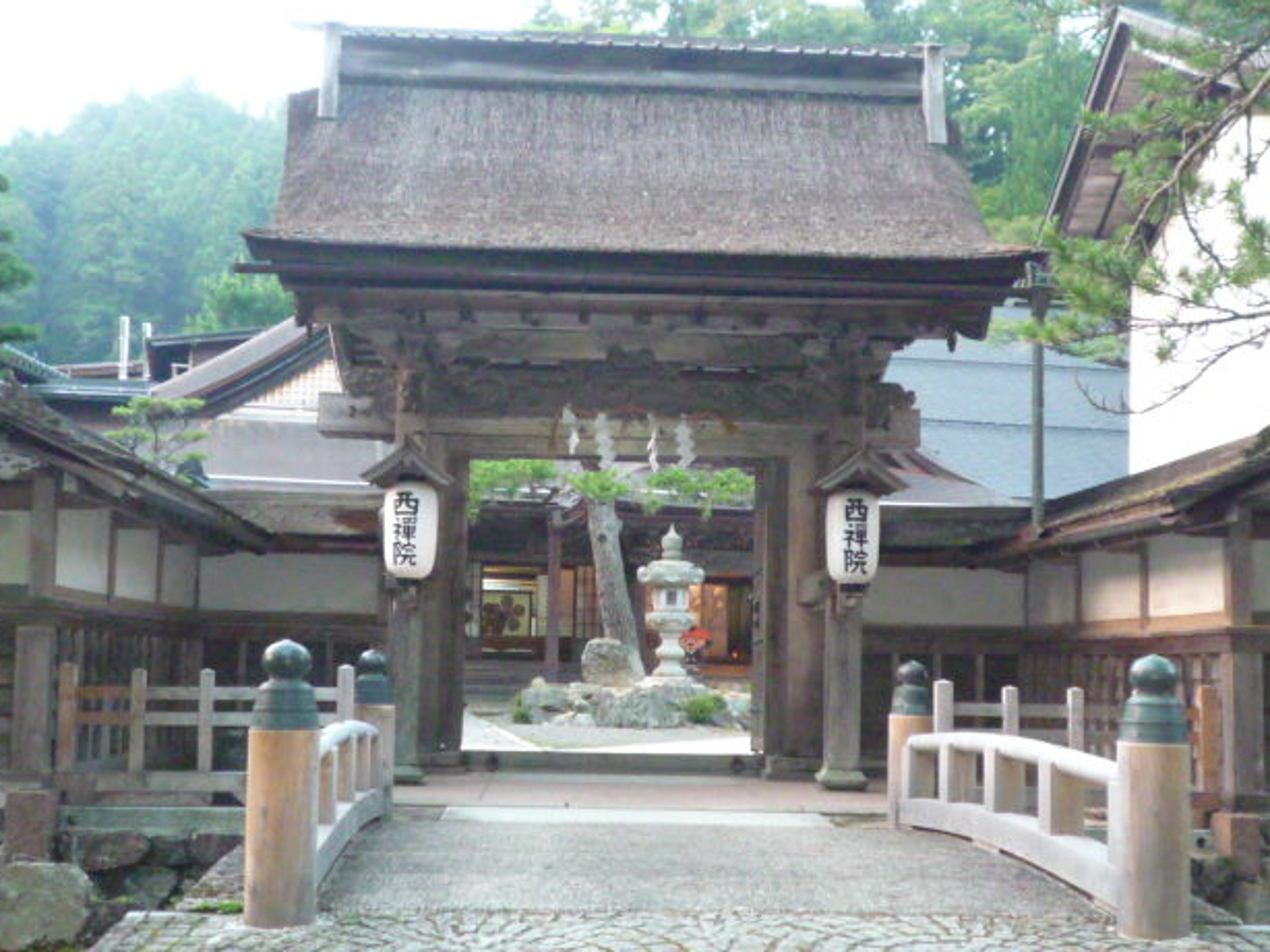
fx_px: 1797
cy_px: 472
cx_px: 614
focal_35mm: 49
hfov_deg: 38.9
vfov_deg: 29.7
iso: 640
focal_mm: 4.7
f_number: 2.9
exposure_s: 1/30
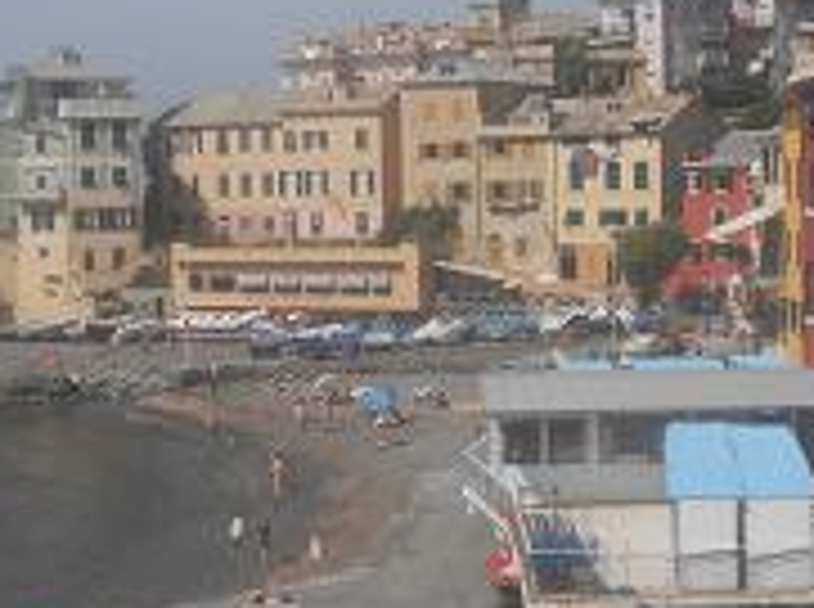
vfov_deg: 19.5
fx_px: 1760
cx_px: 528
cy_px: 221
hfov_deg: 25.9
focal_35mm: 75
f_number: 8.5
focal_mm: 5.1
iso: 80
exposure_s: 1/250
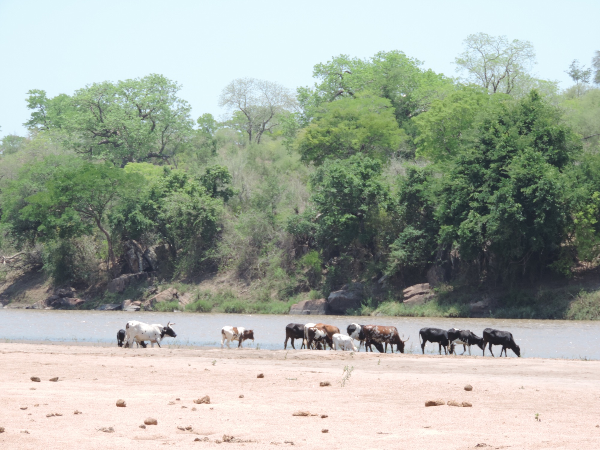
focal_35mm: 185
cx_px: 300
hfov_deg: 10.7
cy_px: 225
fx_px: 3207
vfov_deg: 8.0
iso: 80
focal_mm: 33
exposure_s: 1/250
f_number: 4.6
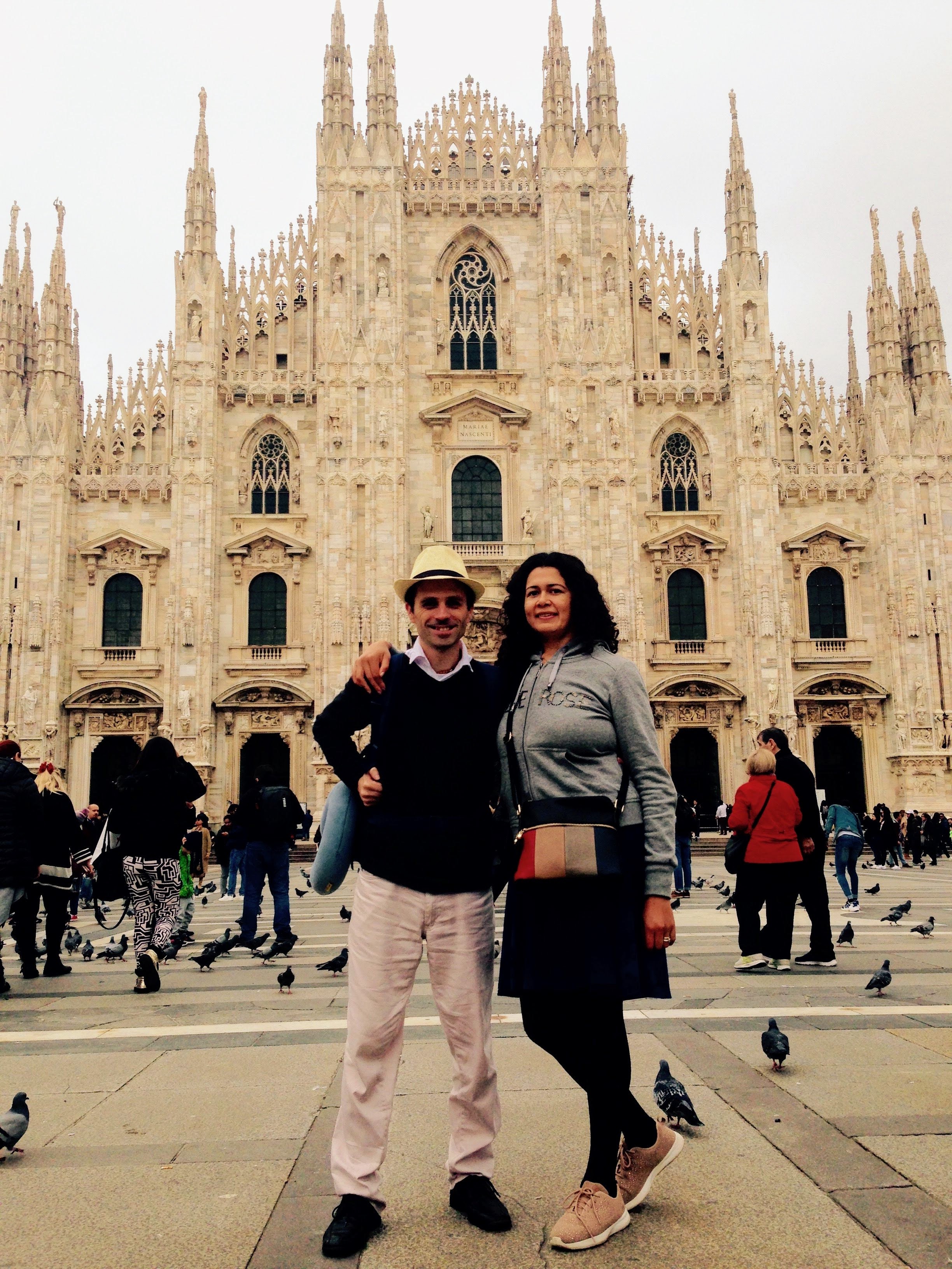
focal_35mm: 33
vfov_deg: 55.4
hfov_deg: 42.9
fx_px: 1210
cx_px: 476
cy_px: 634
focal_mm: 4.12
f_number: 2.4
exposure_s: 1/623
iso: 50
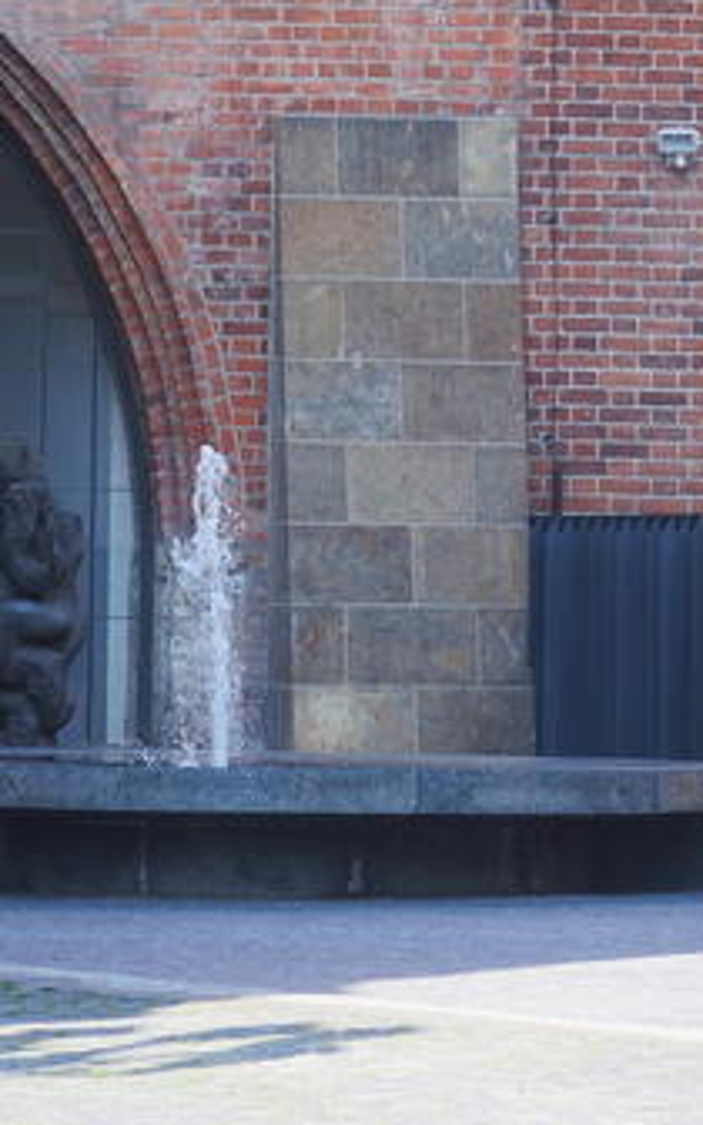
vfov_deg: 6.1
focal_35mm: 344
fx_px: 10545
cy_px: 562
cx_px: 110
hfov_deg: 3.8
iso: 100
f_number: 2.8
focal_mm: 51.4
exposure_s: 1/500
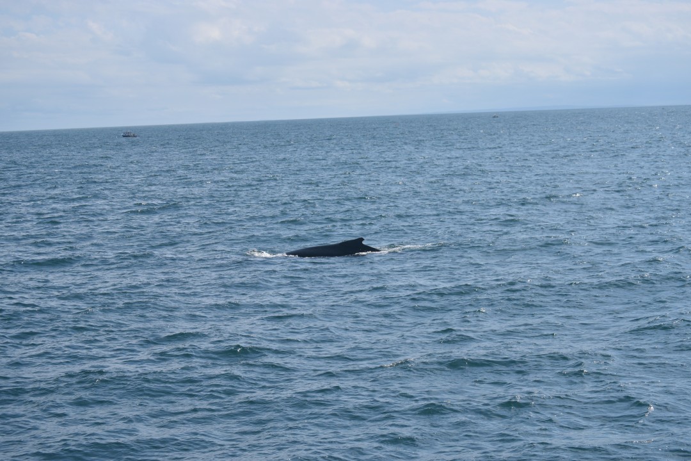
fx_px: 1583
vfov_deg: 16.6
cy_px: 230
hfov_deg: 24.6
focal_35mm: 82
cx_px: 346
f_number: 5.6
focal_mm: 55
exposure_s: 1/1600
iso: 200
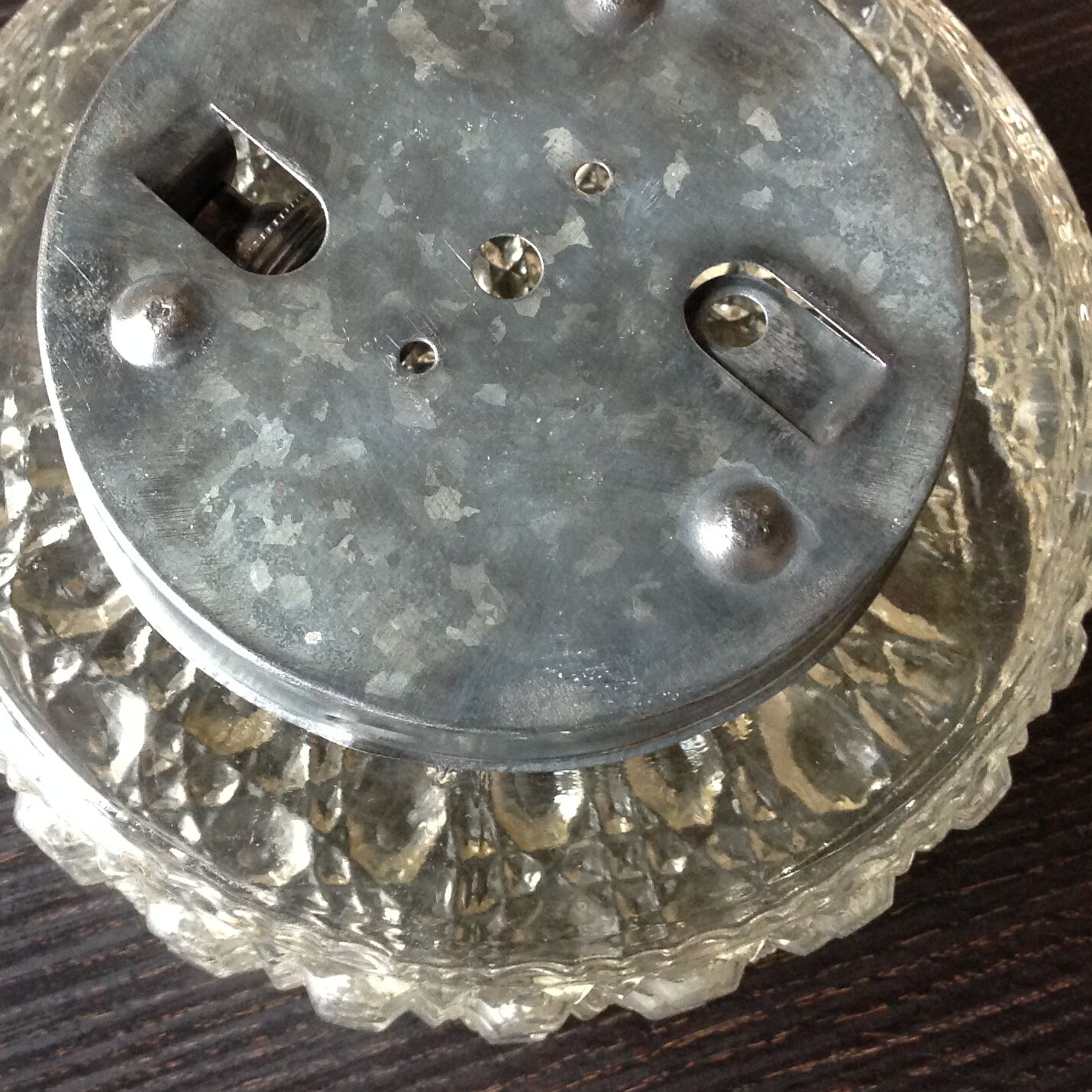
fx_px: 1999
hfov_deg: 30.5
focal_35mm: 56
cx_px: 428
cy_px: 417
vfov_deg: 30.4
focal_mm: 4.28
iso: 250
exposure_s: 1/17
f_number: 2.4
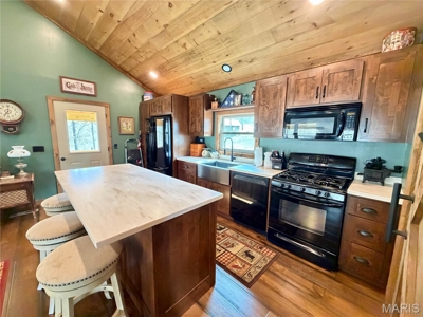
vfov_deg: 85.7
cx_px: 212
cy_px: 158
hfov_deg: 102.1
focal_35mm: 14
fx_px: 171
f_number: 2.2
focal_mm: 2.22
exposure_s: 1/40
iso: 1000
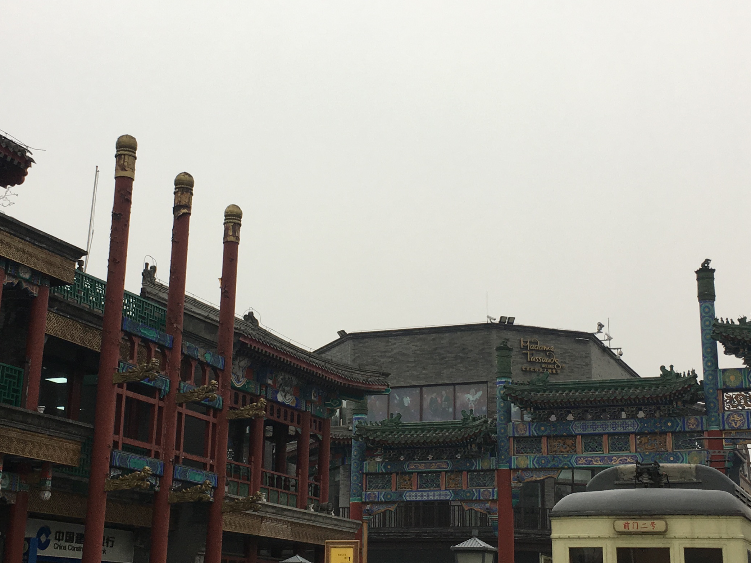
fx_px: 1215
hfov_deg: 34.3
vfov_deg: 26.1
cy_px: 251
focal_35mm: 56
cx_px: 364
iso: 32
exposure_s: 1/100
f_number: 2.2
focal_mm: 4.15
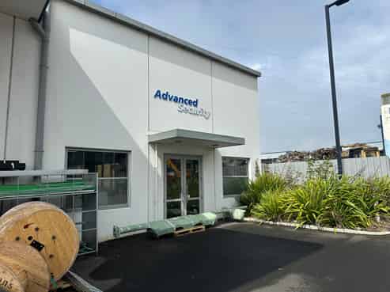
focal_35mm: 24
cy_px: 146
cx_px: 195
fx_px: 270
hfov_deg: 71.6
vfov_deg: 56.8
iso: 80
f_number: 1.78
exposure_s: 1/8197
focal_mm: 6.86
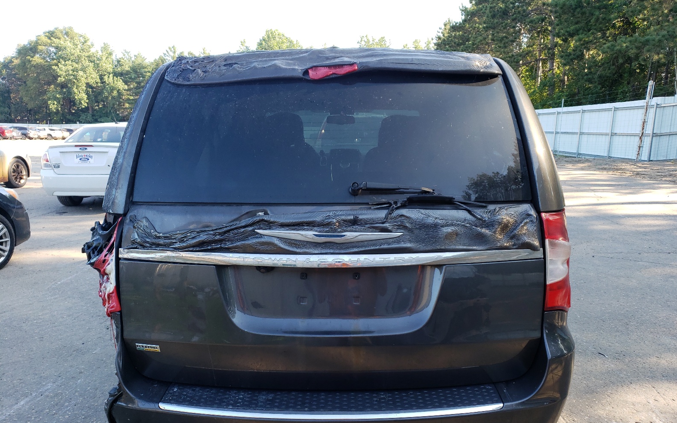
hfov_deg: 66.5
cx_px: 342
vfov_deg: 44.3
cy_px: 256
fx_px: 517
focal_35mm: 28
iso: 50
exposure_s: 1/278
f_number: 1.5
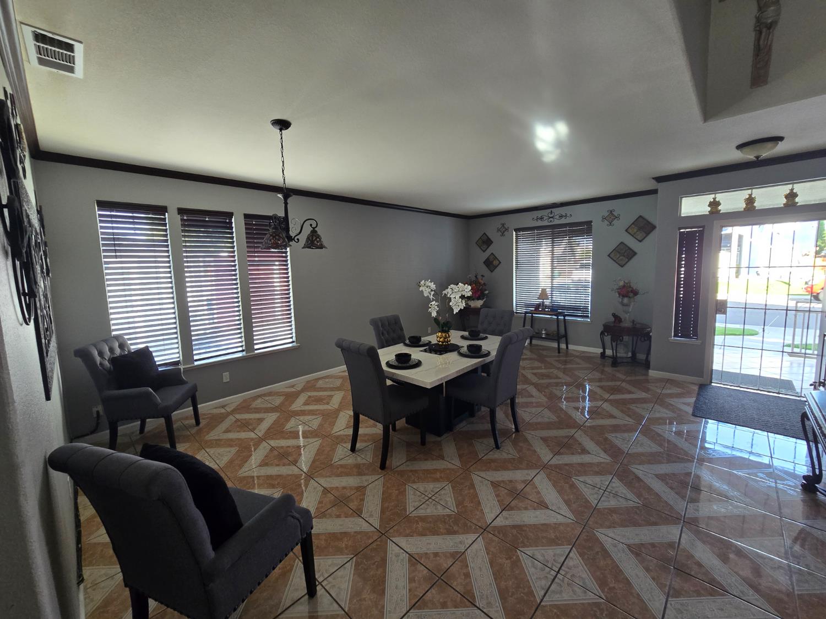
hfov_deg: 106.2
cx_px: 413
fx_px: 310
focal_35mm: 13
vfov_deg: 89.9
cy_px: 310
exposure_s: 1/60
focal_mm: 2.2
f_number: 2.2
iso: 200
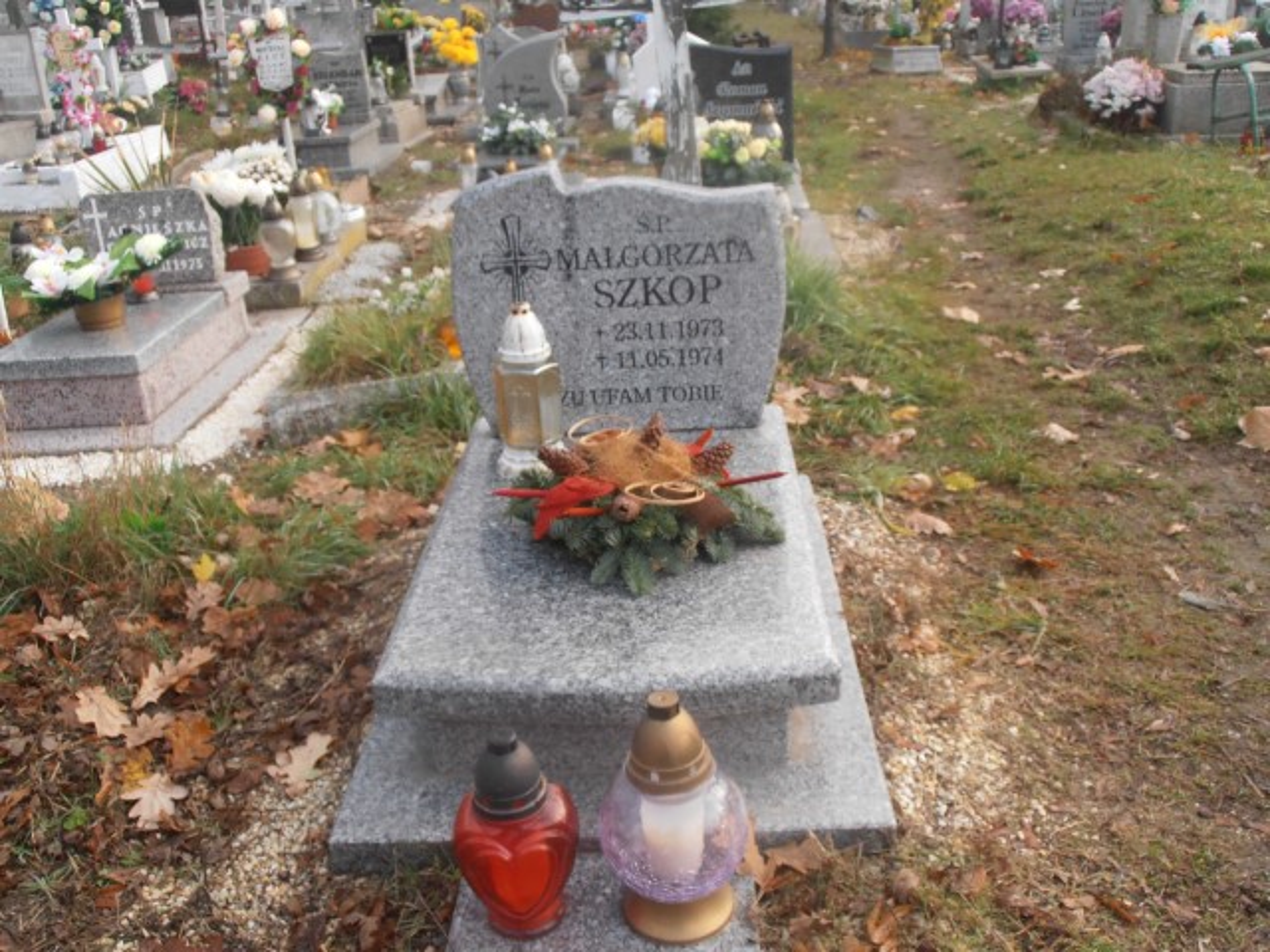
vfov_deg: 38.7
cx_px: 635
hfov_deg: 50.1
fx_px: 1357
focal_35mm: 37
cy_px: 476
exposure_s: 1/160
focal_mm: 6.61
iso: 80
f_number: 3.9
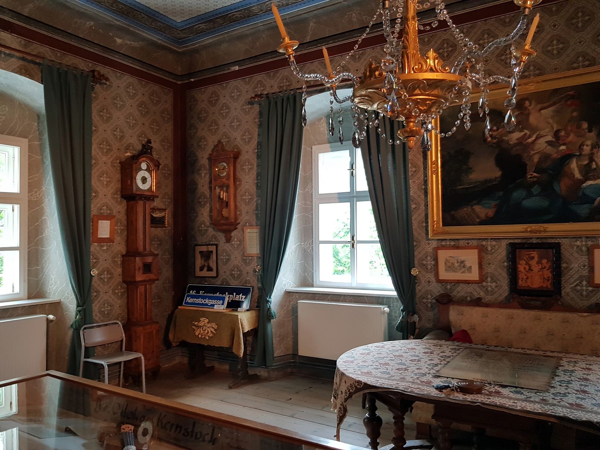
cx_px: 300
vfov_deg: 53.1
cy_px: 225
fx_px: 451
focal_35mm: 26
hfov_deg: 67.3
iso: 125
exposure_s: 1/100
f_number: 1.7
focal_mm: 4.2
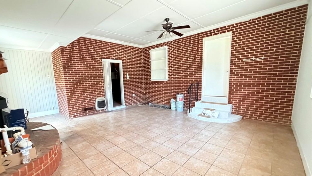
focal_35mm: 16
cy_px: 98
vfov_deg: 66.9
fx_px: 132
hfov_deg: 99.3
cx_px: 150
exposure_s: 1/60
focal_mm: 2.22
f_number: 2.2
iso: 640
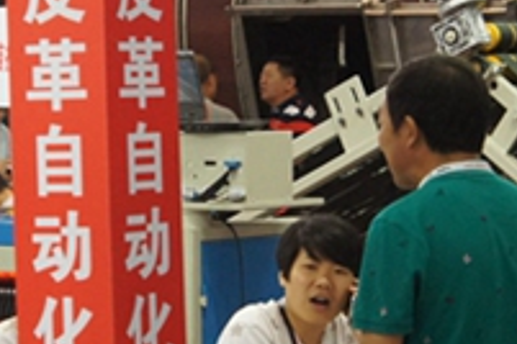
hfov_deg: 10.5
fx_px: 2813
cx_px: 237
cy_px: 225
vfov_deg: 7.0
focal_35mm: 196
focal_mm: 35
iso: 1600
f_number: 4.5
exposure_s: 1/125
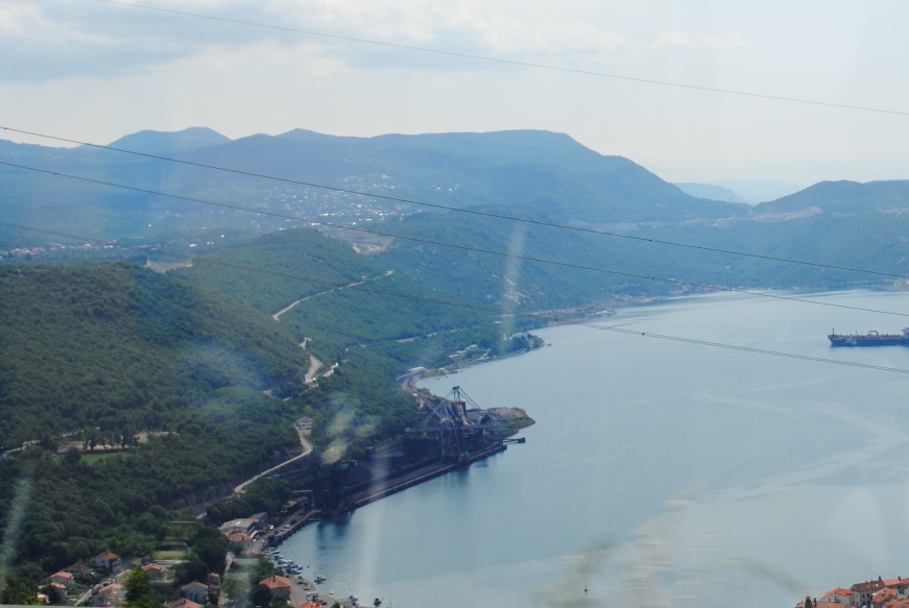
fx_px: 2022
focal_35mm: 80
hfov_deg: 24.6
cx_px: 806
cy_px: 101
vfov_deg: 16.9
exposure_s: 1/320
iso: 100
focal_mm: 30
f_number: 9
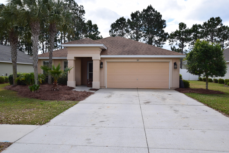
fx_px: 191
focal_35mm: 30
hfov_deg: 61.9
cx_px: 114
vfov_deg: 43.7
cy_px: 76
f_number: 11
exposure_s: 1/500
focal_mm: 20
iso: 360
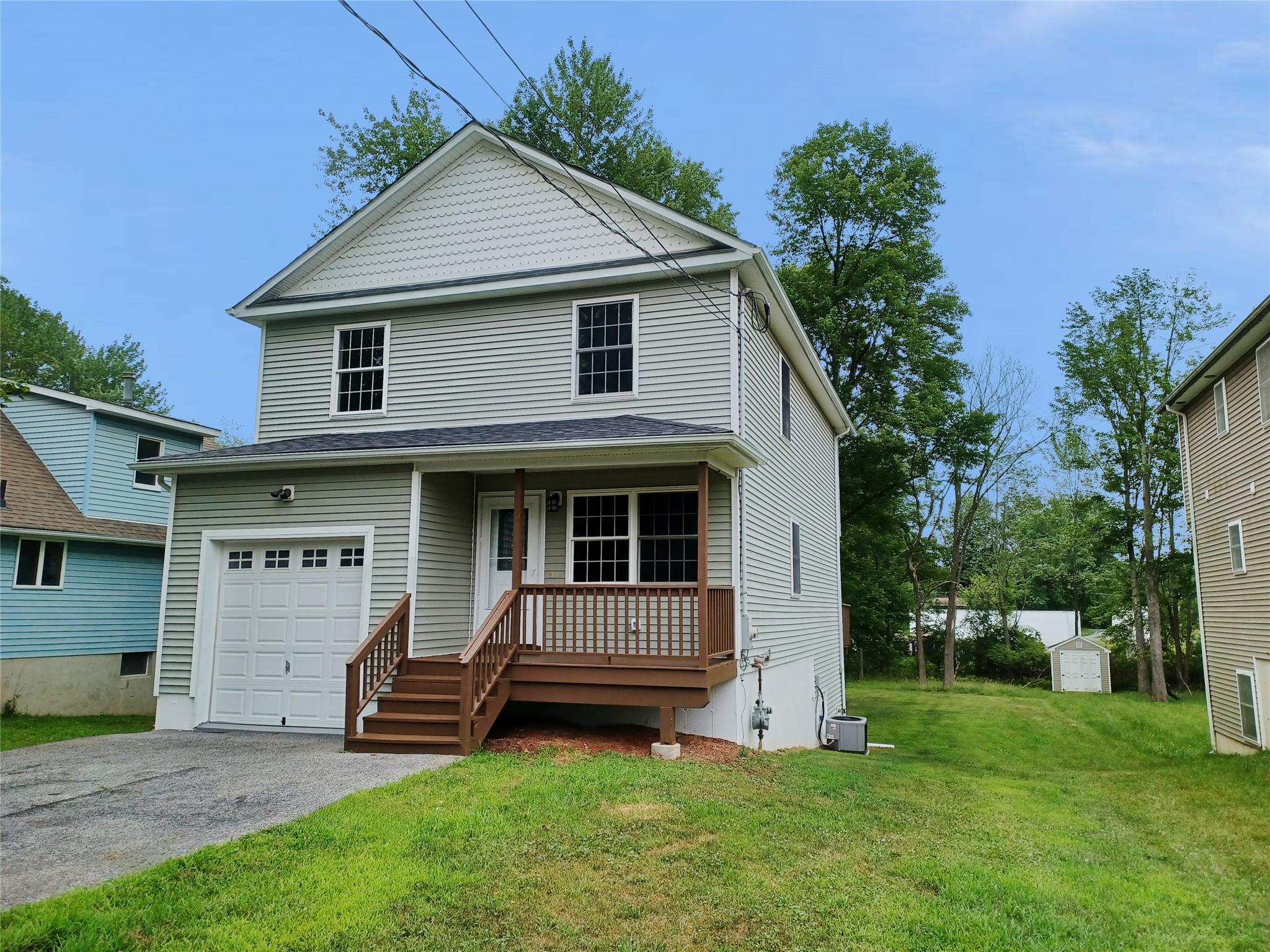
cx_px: 635
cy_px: 476
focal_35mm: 25
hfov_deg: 69.4
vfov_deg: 54.9
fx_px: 917
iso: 32
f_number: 1.8
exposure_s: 1/326
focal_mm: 4.6
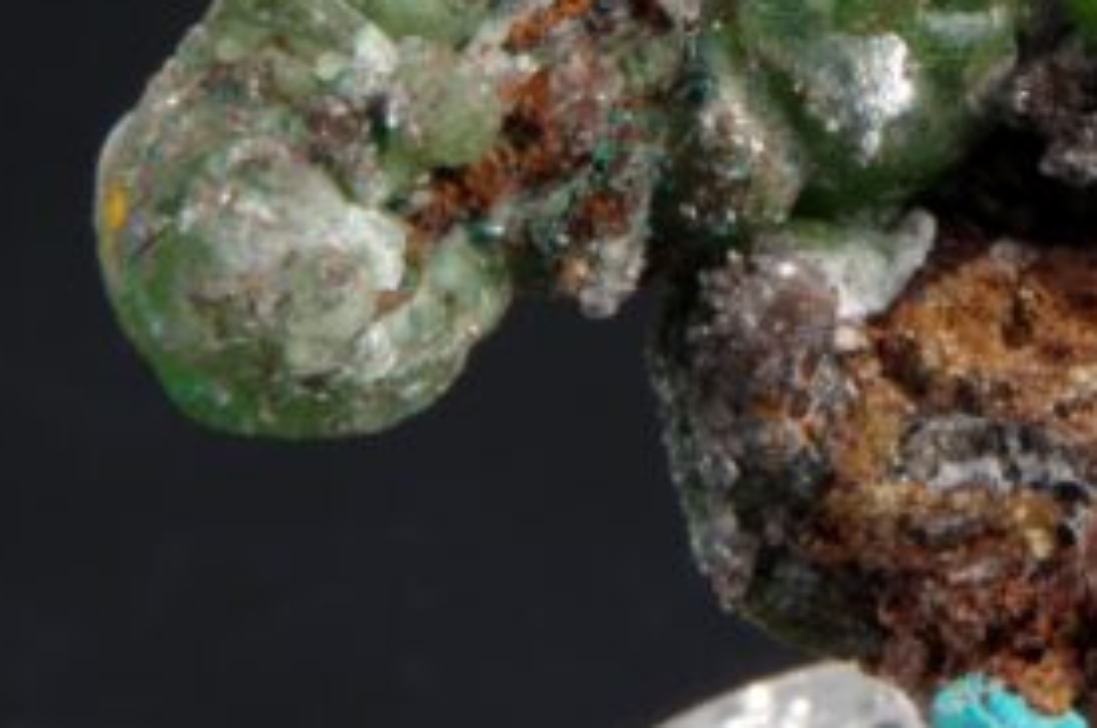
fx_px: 4958
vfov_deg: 8.4
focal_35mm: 163
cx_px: 1101
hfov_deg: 12.5
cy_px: 62
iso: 100
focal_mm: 50
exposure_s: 1
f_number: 7.1
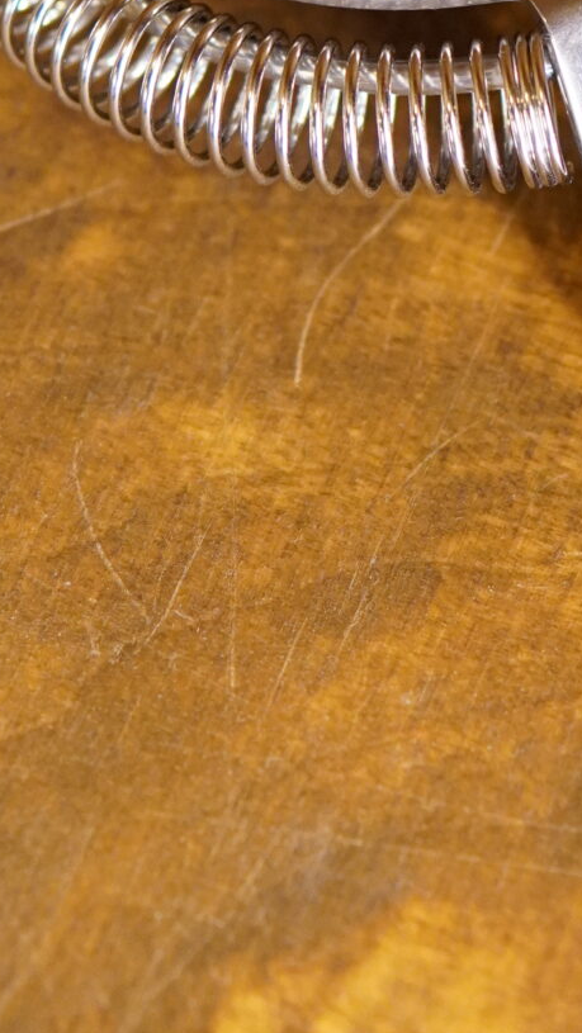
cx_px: 555
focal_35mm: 148
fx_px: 4057
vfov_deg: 14.4
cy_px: 93
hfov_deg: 8.2
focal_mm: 30
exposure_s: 1/160
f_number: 2
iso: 1600
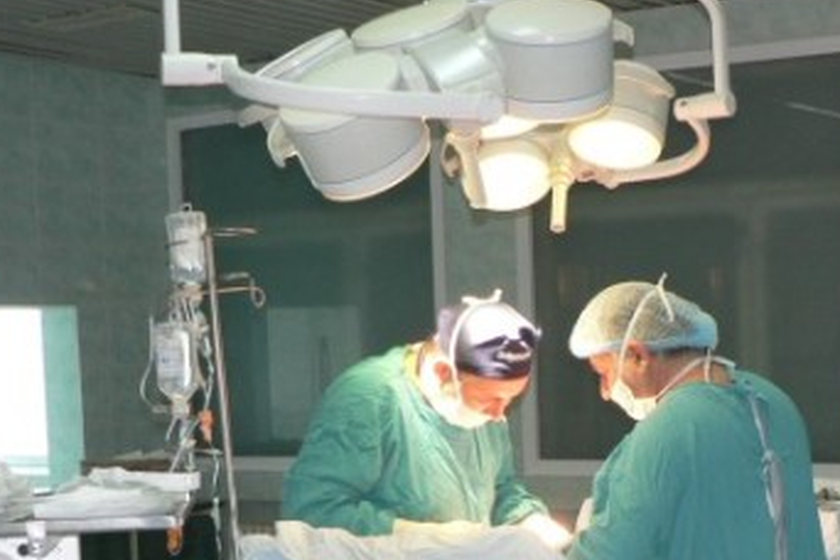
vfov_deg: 18.9
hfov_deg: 28.7
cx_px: 558
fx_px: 1633
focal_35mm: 70
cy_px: 560
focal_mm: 6
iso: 100
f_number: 2.8
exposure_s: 1/10
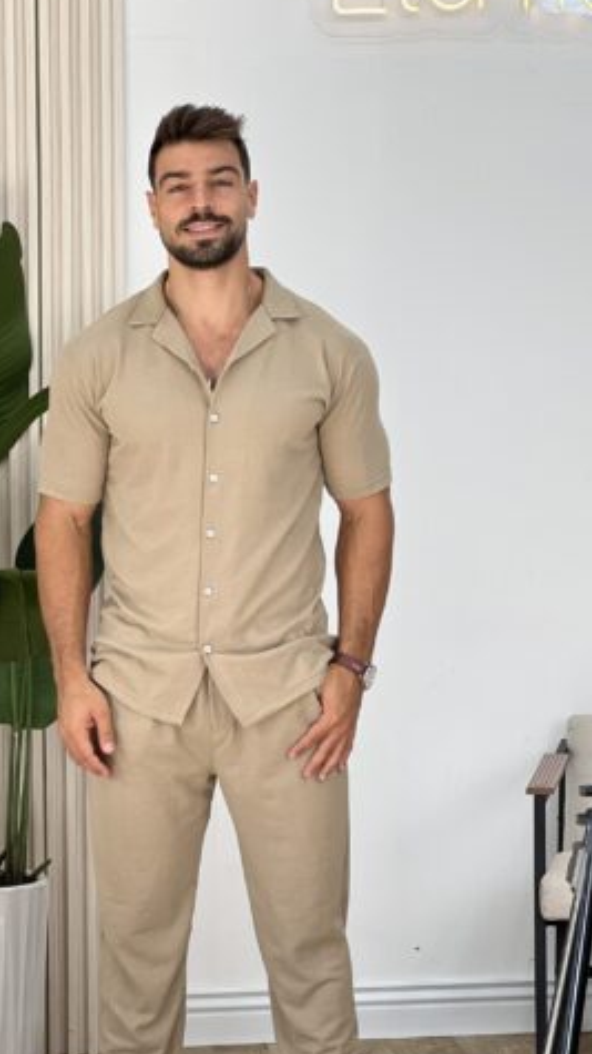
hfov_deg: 11.4
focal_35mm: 106
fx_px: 2960
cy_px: 597
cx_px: 244
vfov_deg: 20.2
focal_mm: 9
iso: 50
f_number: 2.8
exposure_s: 1/100
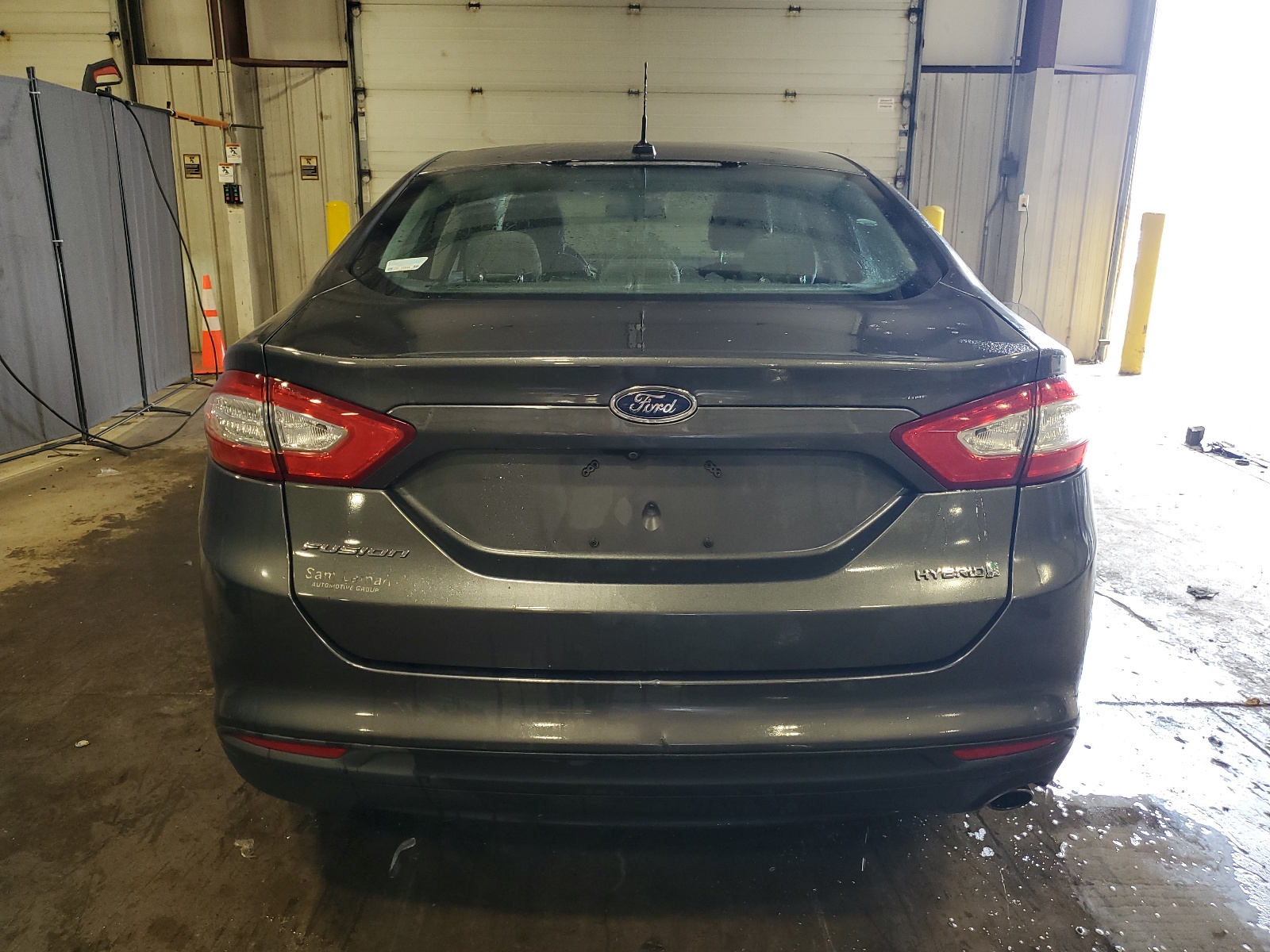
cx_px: 635
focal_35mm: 26
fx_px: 954
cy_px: 476
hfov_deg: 67.3
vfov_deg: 53.1
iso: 87
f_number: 1.5
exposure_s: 1/60.2
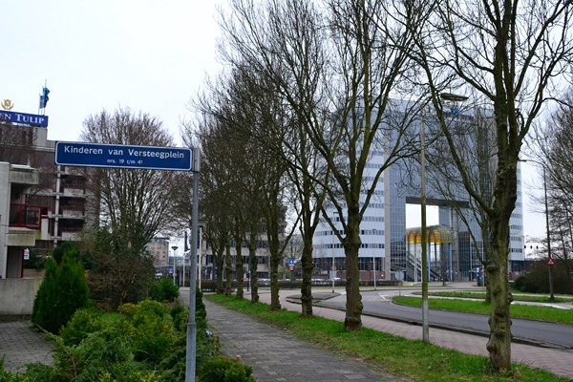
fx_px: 597
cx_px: 286
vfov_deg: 35.5
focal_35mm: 38
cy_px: 191
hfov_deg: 51.3
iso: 1600
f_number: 10
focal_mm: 25
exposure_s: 1/400
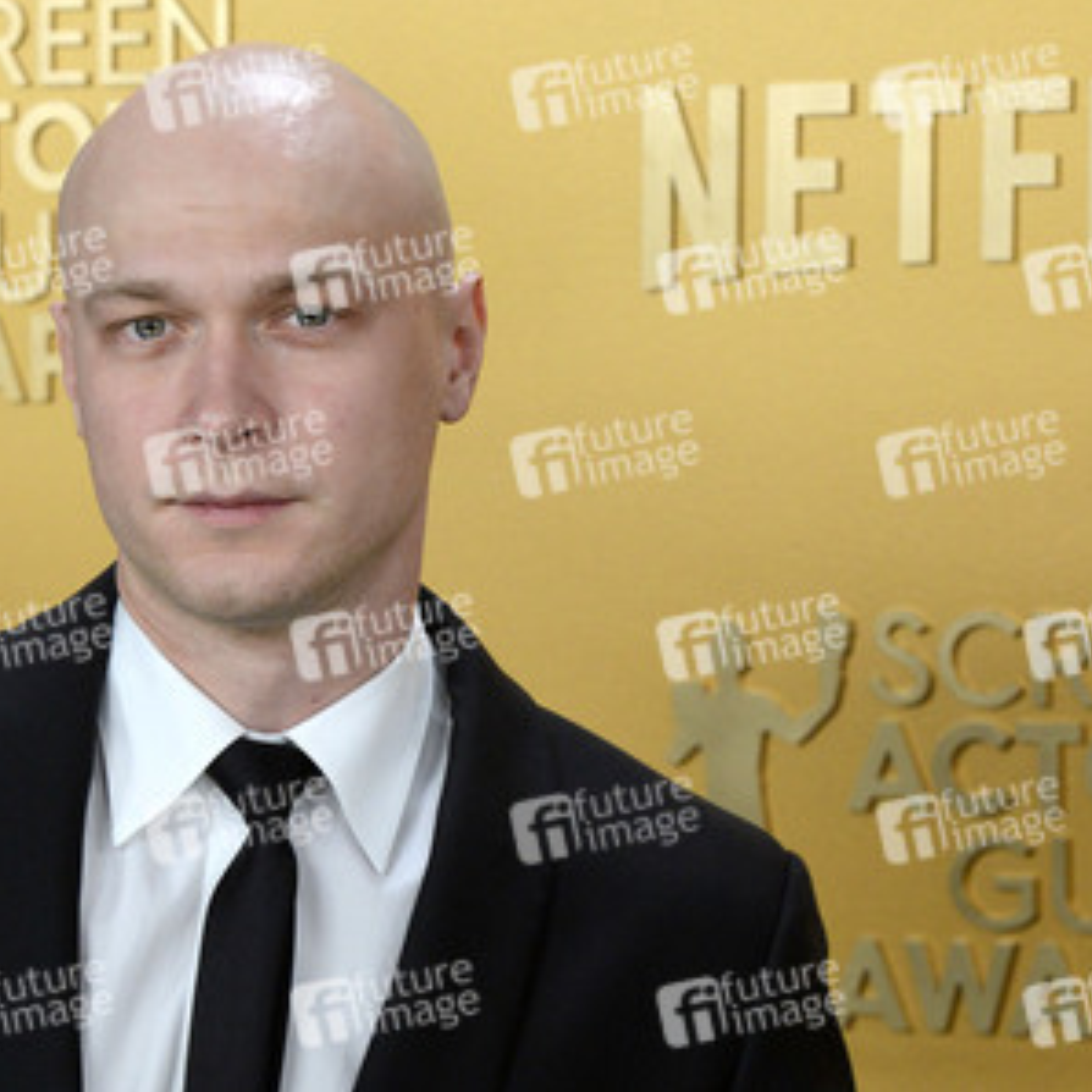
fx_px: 5318
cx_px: 286
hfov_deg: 11.7
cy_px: 546
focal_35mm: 149
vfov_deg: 11.7
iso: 2500
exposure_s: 1/250
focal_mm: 116
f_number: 6.3
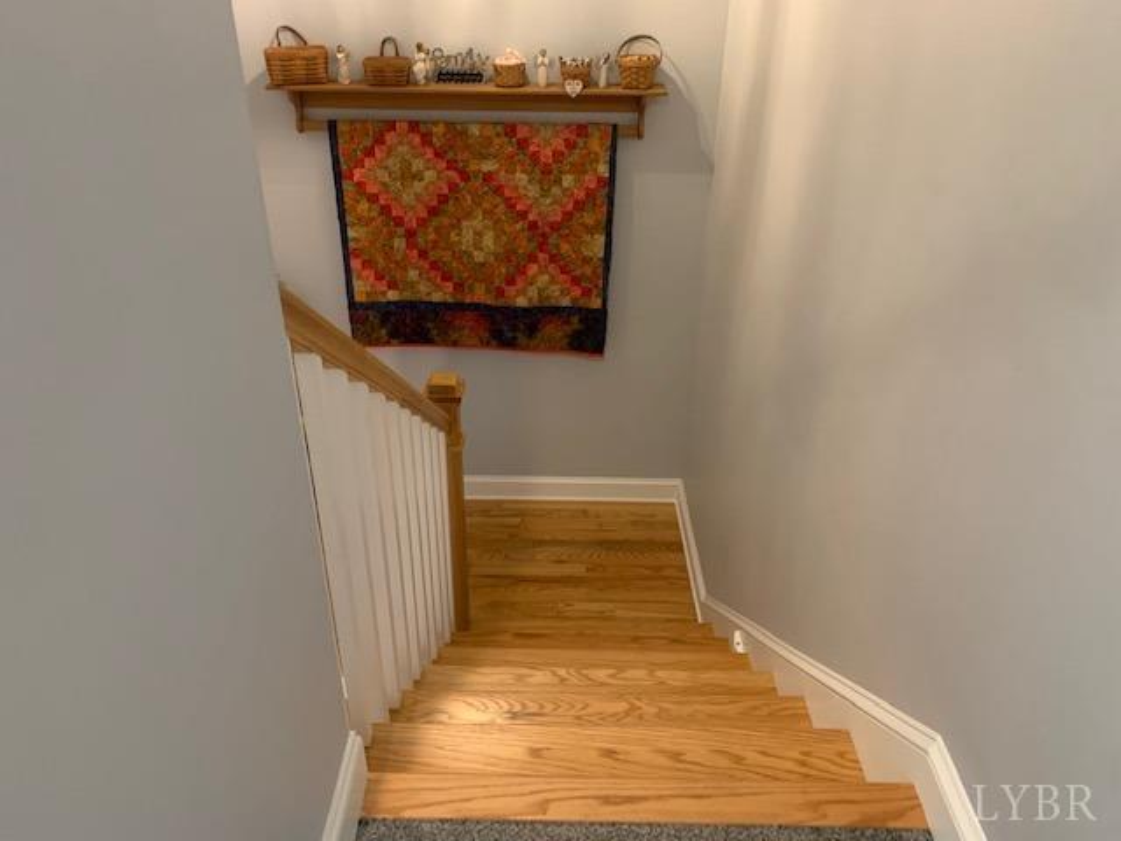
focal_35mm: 26
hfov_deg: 67.3
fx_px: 842
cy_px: 420
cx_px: 560
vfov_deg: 53.1
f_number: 1.8
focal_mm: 4.25
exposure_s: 1/40
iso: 400
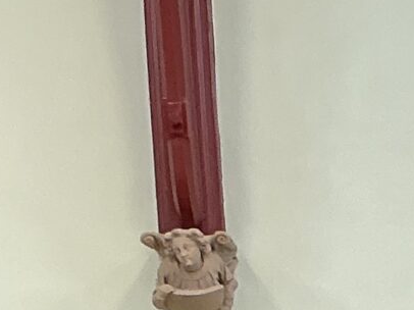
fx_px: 2187
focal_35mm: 183
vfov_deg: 7.1
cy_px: 971
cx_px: 678
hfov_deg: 10.3
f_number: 1.8
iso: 80
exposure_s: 1/60
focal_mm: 3
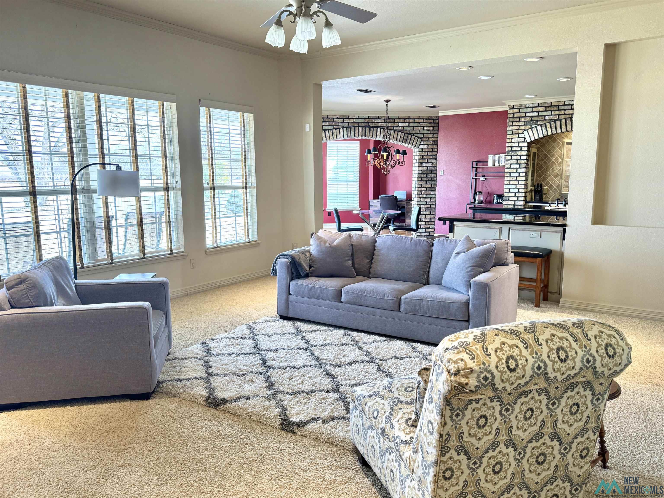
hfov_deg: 71.6
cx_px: 332
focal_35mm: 24
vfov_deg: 56.8
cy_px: 249
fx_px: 460
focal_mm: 6.86
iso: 160
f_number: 1.78
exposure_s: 1/120
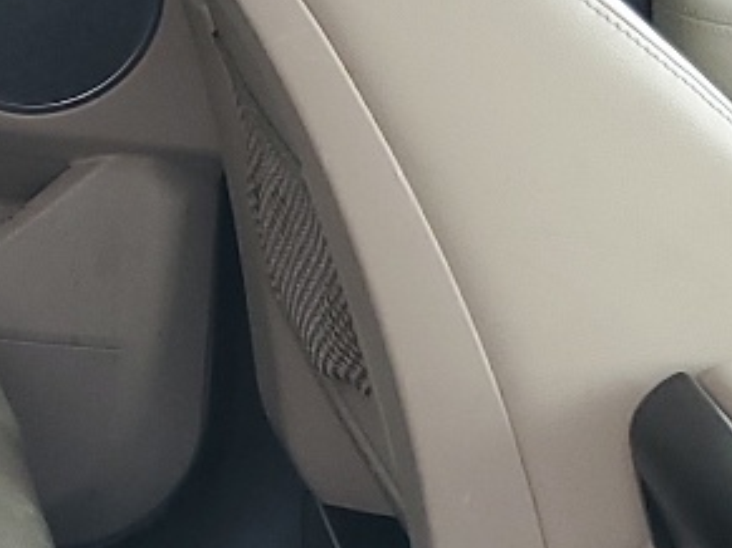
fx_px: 3023
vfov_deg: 10.3
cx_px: -174
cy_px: 568
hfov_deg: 13.4
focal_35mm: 143
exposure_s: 1/60.2
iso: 70
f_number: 1.5
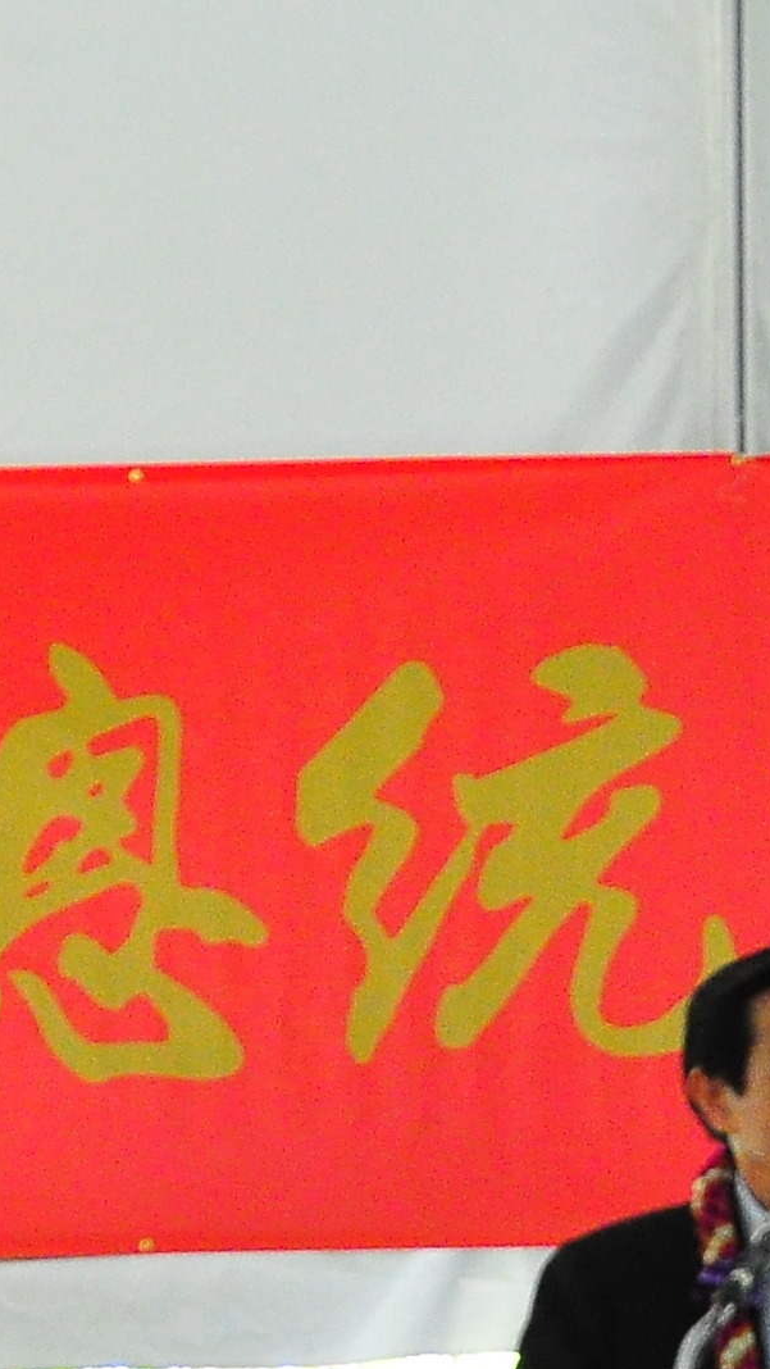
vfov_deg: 16.2
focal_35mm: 126
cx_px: 857
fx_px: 4572
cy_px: 1713
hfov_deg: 9.5
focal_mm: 20
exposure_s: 1/200
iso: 1600
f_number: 3.5
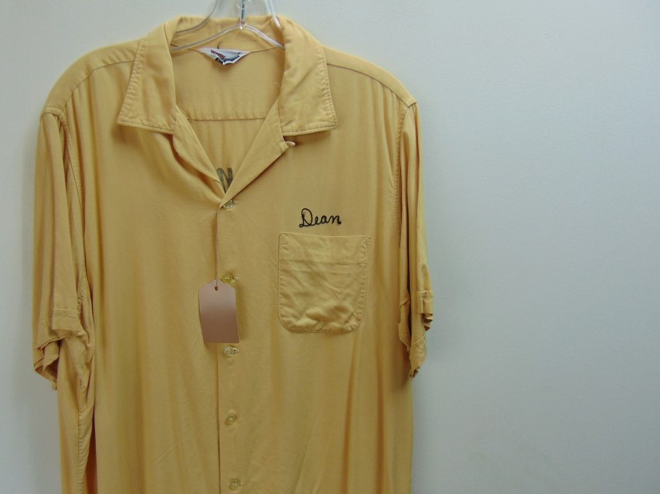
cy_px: 289
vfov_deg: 45.2
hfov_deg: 57.9
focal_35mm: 31
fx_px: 591
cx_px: 261
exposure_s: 1/30
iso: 100
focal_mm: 4.5
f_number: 3
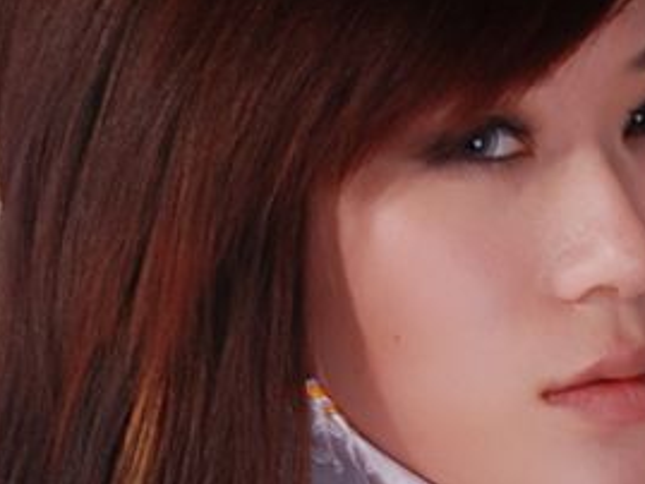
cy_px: 1141
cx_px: 426
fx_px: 7046
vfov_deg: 3.9
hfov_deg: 5.2
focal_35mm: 378
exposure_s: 1/8
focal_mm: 44
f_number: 8
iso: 100
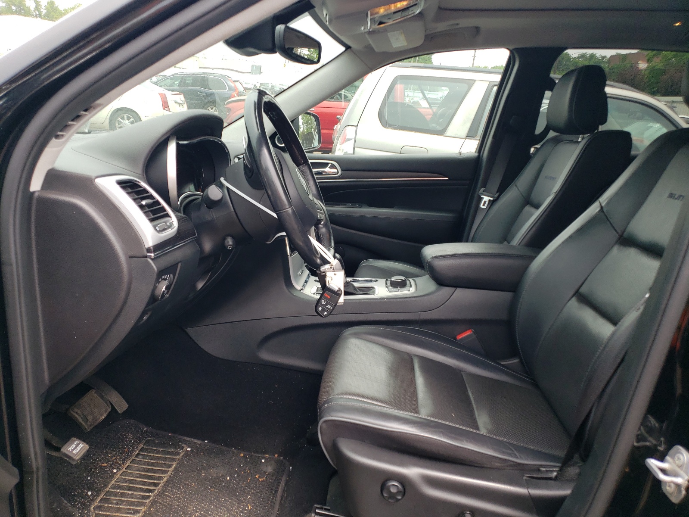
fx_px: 518
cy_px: 258
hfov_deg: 67.3
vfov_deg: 53.1
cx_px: 344
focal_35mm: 26
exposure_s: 1/455
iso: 50
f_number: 1.5
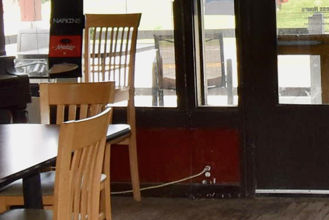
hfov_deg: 21.1
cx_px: 370
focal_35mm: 91
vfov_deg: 14.8
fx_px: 835
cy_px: 17
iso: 320
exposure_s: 1/200
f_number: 5
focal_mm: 11.5
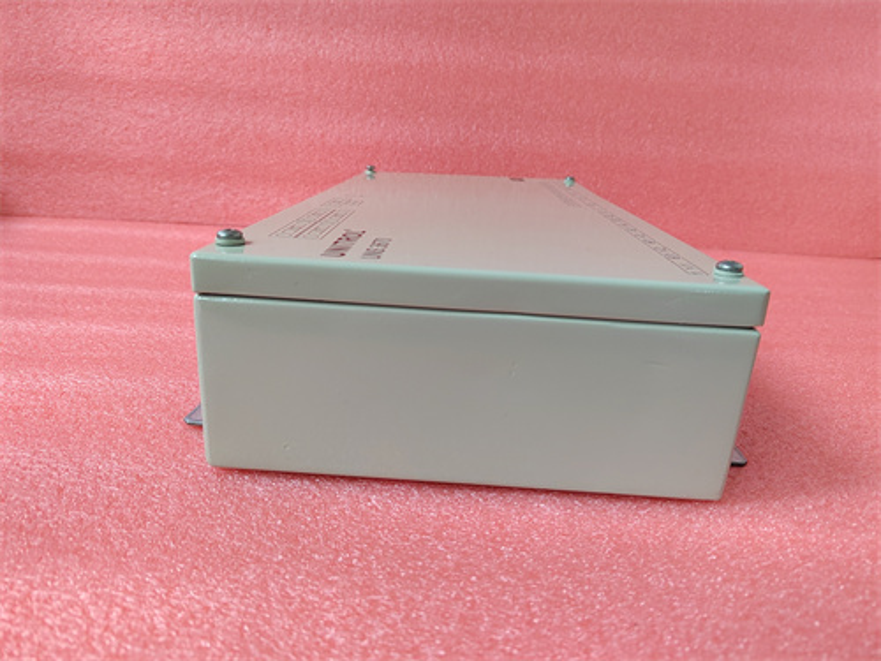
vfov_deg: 58.9
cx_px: 440
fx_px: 585
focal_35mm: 23
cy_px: 330
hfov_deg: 73.9
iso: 2053
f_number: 1.9
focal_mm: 5.52
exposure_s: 1/50
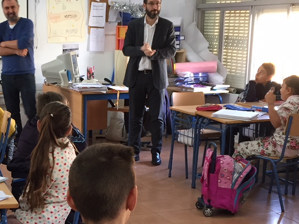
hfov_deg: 26.1
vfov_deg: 20.0
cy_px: 173
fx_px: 631
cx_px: 52
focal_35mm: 73
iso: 100
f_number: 2.2
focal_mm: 4.15
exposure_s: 1/33
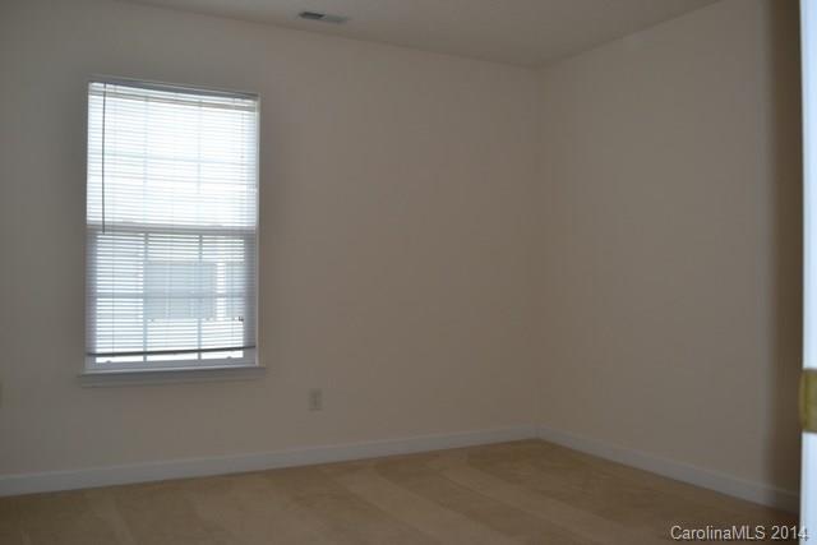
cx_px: 408
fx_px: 749
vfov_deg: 40.0
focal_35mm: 33
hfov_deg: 57.2
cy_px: 272
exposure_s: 1/125
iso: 320
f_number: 4
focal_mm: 22
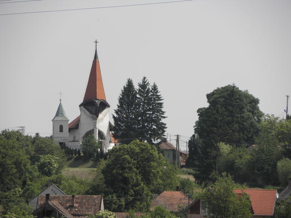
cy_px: 109
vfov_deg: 3.8
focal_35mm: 392
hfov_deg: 5.1
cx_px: 146
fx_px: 3295
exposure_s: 1/500
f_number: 5
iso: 64
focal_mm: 69.85
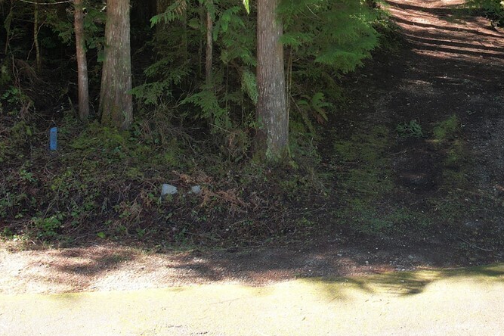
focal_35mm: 56
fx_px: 784
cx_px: 434
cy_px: 28
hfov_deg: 34.1
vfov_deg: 23.5
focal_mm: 8.38
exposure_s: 1/120
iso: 100
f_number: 2.8
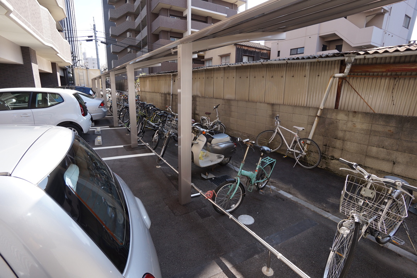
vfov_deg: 72.1
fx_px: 191
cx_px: 208
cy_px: 139
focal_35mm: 16
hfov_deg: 95.0
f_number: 6.3
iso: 100
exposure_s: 1/80
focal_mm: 11
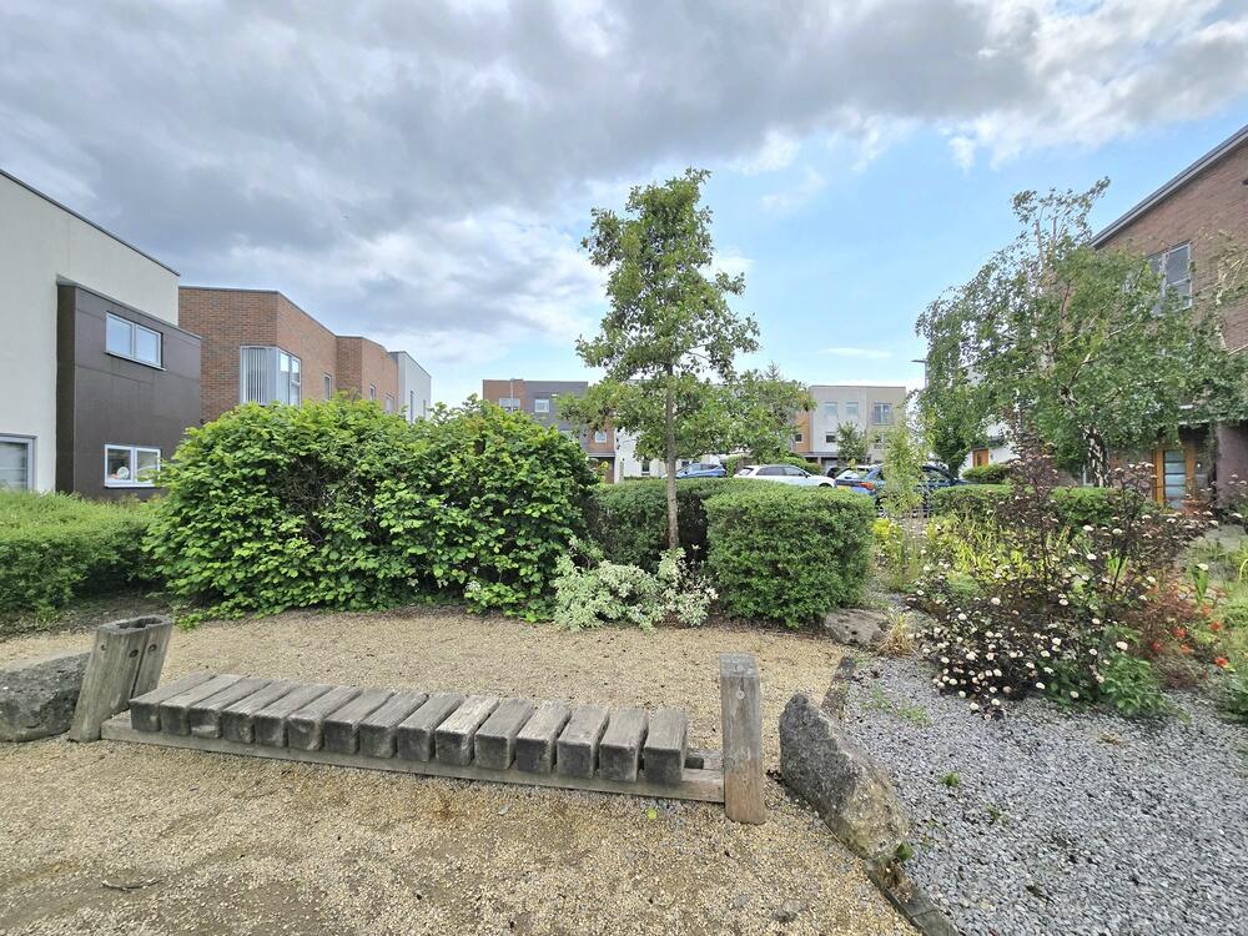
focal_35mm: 13
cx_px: 624
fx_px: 469
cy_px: 468
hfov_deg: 106.2
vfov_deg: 89.9
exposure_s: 1/3333
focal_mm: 2.2
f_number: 2.2
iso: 50
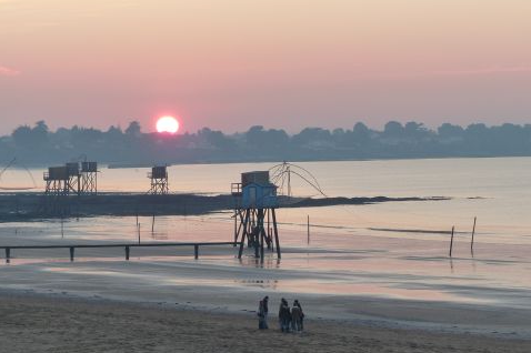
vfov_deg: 9.3
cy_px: 199
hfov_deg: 14.0
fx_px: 2167
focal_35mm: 147
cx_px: 258
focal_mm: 24.3
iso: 160
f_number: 4
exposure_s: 1/125
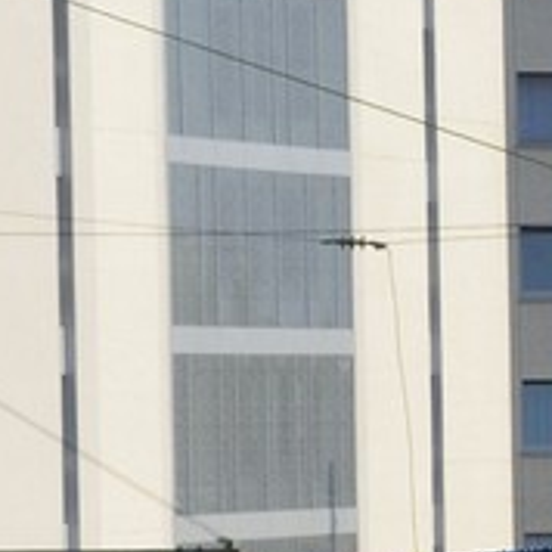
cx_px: 2441
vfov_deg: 2.7
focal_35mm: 655
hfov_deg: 2.6
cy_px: 912
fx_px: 11817
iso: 200
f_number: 8
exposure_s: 1/500
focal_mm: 86
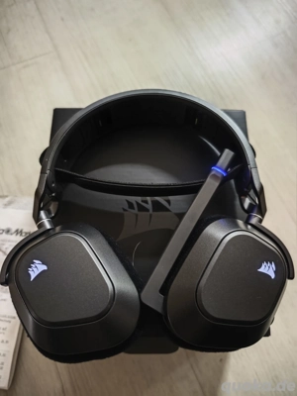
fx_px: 263
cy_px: 198
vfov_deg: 73.9
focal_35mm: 23
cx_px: 148
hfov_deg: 58.9
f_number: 1.63
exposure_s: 1/29.2
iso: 6400
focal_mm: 8.72
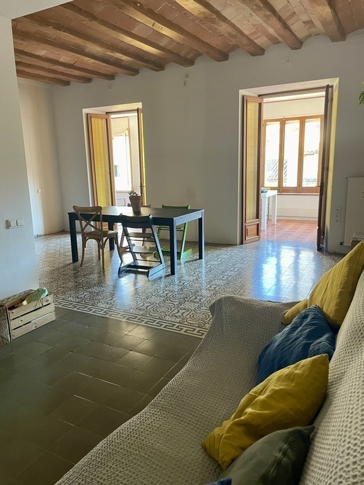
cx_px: 182
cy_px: 242
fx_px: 365
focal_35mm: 26
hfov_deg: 53.1
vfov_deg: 67.3
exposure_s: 1/60
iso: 250
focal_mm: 4.2
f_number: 1.6
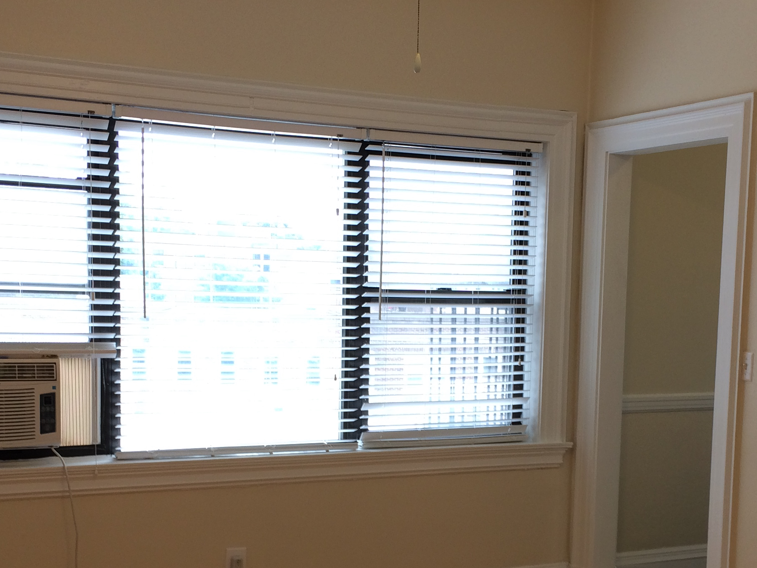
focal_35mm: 52
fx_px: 1137
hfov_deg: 36.8
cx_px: 417
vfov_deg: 27.8
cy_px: 402
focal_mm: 4.15
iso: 40
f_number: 2.2
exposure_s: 1/40
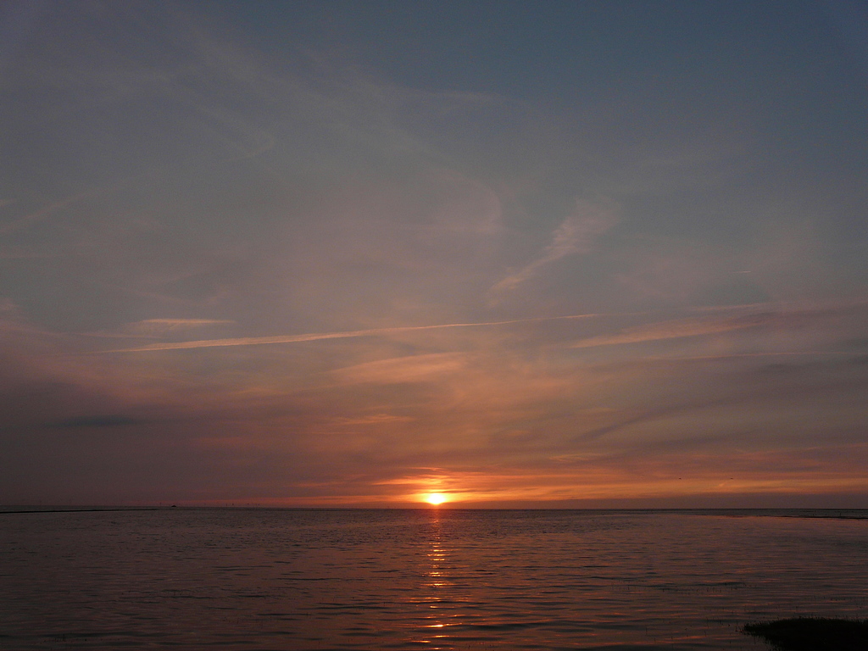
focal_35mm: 28
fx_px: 702
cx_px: 434
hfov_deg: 63.4
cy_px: 326
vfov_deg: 49.7
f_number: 4
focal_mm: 4.6
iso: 100
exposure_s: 1/200
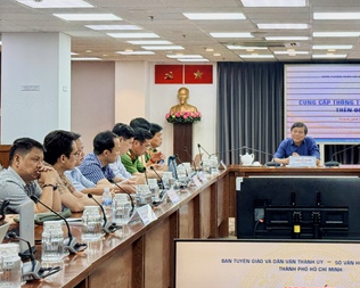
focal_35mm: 95
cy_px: 71
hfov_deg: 20.0
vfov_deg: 16.1
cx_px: 269
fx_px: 1013
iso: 64
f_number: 1.78
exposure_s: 1/100
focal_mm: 6.76
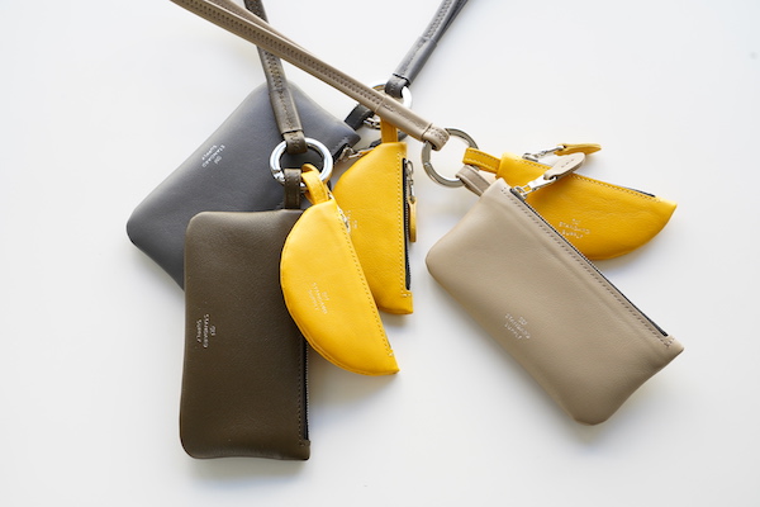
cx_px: 380
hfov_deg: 48.5
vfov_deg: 33.4
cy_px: 254
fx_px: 844
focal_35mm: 40
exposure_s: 1/20
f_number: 9
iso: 800
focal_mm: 40
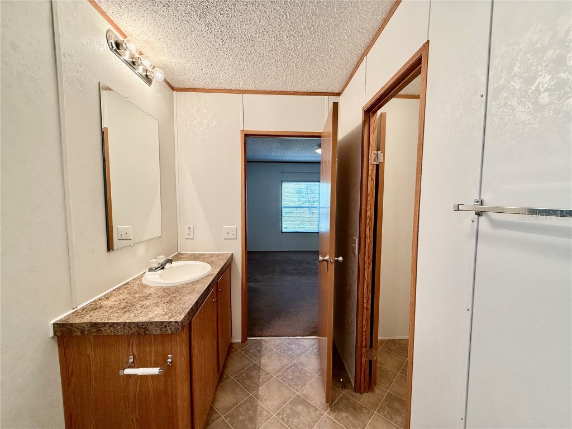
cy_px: 214
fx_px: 231
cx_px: 286
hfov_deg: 102.1
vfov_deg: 85.7
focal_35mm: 14
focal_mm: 2.22
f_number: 2.2
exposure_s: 1/120
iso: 200
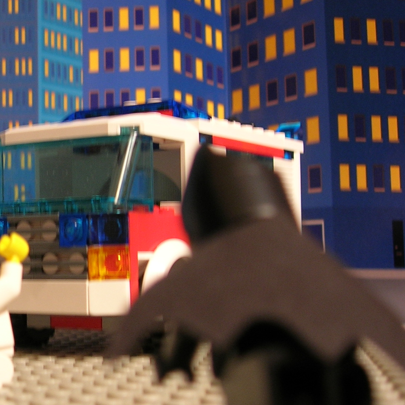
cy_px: 240
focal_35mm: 77
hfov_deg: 21.7
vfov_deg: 22.4
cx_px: 9
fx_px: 1019
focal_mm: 7.8
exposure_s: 1/3.5
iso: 67
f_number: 2.8
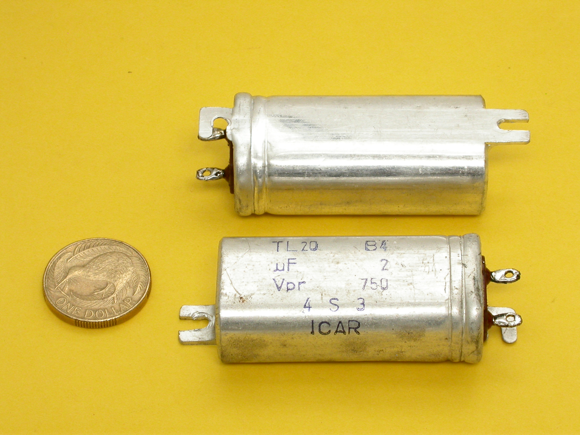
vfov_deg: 9.6
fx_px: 2580
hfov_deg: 12.8
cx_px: 290
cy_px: 218
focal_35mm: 154
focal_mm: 32
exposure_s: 1/4.7
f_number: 10.3
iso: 100
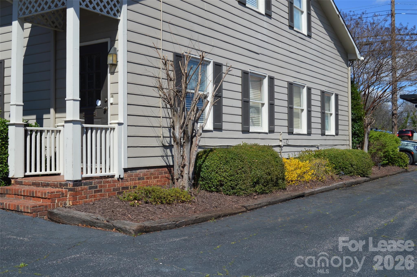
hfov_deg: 46.4
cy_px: 138
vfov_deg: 31.8
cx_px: 208
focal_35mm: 42
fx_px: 486
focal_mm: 28
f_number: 9
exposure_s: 1/320
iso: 100
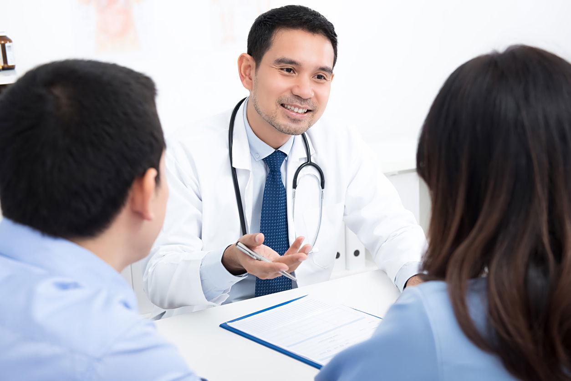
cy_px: 190
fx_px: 825
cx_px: 286
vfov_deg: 26.0
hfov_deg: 38.2
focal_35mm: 52
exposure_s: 1/125
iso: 160
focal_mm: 52
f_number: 5
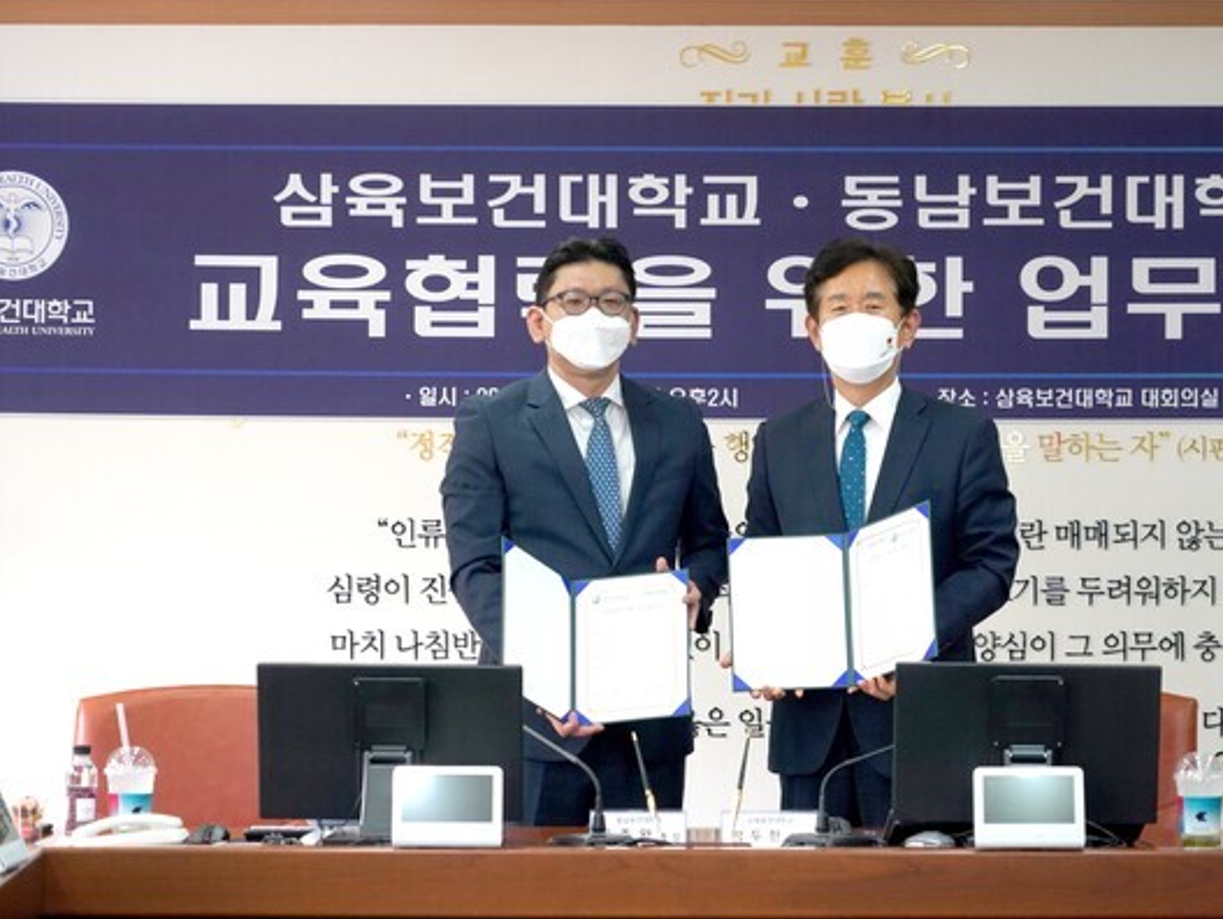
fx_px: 4950
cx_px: 692
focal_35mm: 140
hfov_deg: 14.1
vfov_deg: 10.6
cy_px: 462
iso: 3200
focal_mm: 128
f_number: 6.3
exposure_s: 1/160
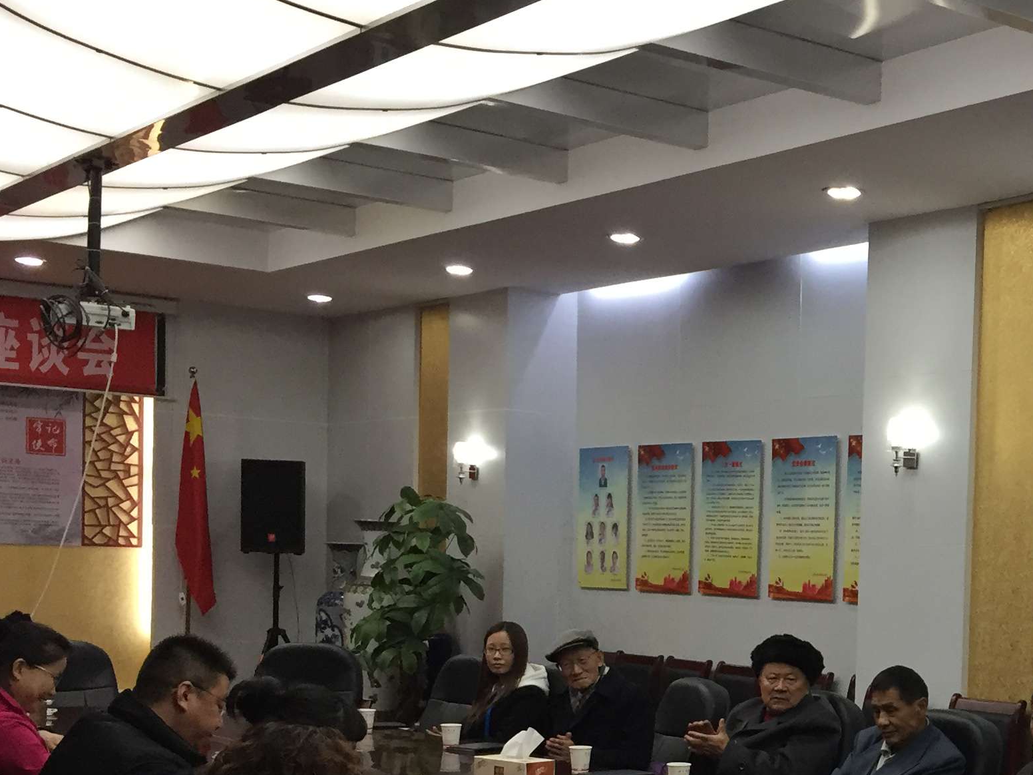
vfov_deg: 23.5
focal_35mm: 61
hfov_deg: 29.8
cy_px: 660
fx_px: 1820
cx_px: 999
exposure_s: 1/33
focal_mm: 4.15
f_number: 2.2
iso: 64
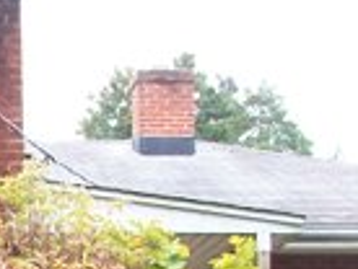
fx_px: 1606
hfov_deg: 11.9
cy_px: 392
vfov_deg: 9.4
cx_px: -250
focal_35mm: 155
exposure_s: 1/100
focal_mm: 5.7
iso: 80
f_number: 2.8
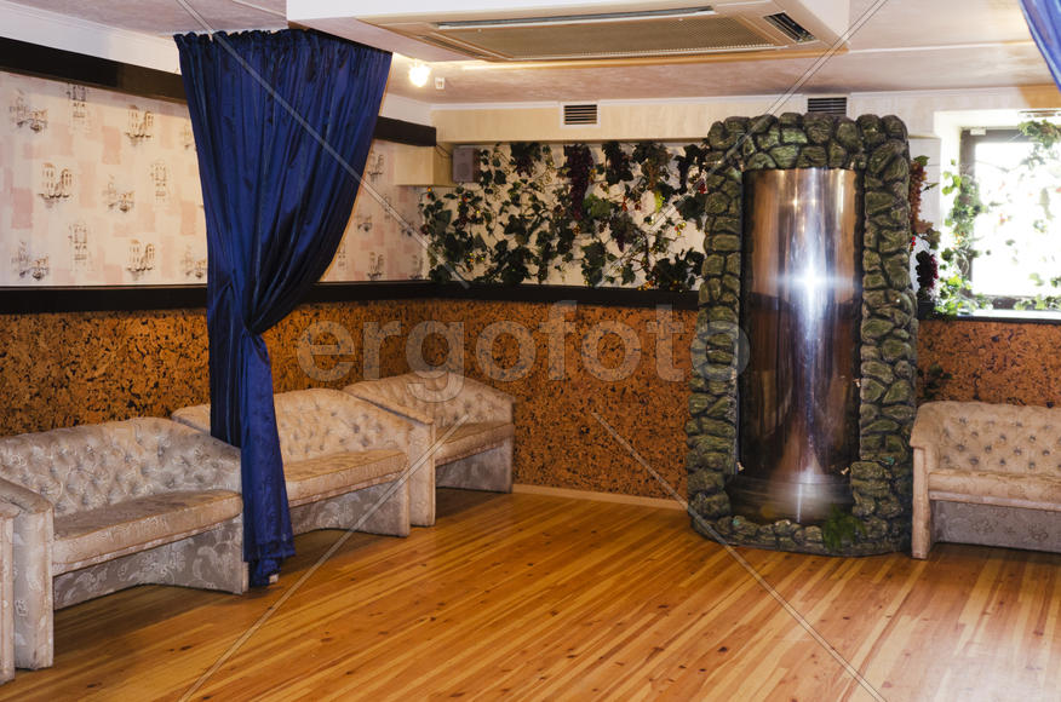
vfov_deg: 31.7
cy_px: 351
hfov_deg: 46.5
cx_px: 530
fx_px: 1235
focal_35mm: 42
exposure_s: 1/60
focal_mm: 28
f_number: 3.5
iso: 1100
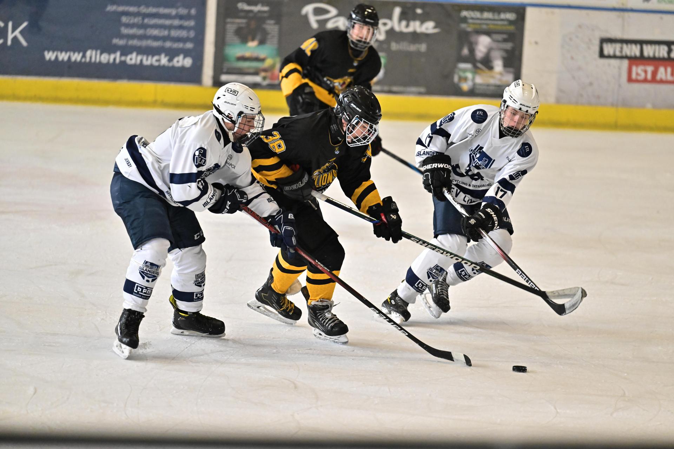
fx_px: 3744
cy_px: 224
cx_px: 337
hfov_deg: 10.3
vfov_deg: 6.9
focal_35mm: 200
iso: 4000
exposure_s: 1/1250
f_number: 2.8
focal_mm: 200
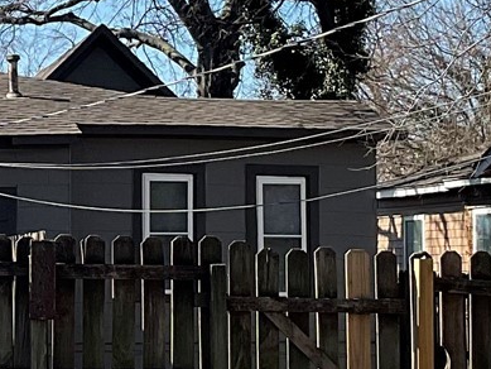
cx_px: -90
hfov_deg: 13.4
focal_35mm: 143
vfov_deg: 10.4
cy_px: 150
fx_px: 2029
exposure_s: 1/1534
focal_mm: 3
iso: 16
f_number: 1.8
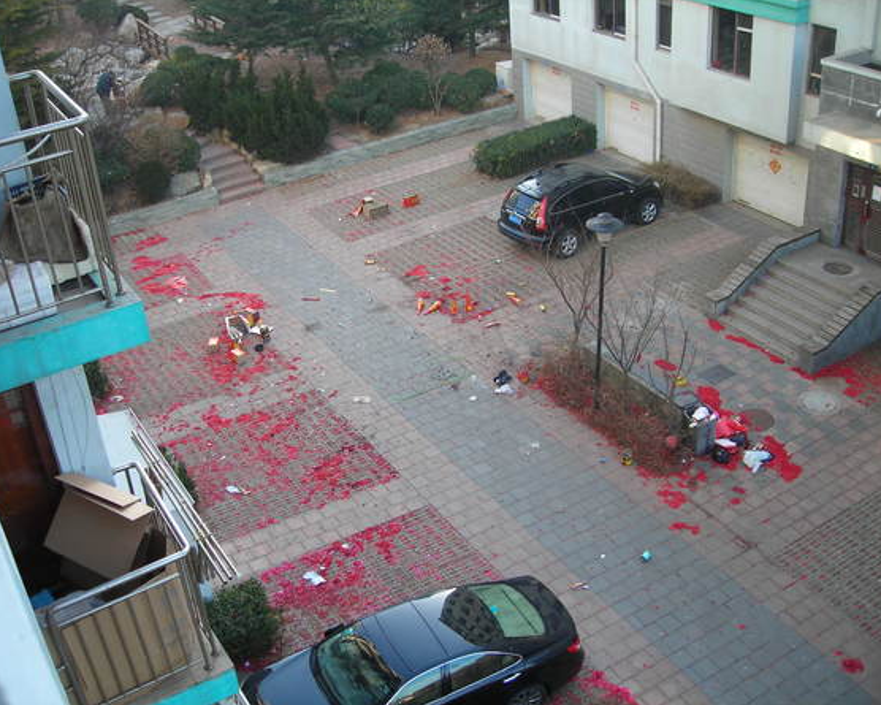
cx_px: 434
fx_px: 1043
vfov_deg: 37.3
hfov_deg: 45.8
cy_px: 353
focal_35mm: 40
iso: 50
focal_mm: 6.3
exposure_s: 1/34.6
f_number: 3.2
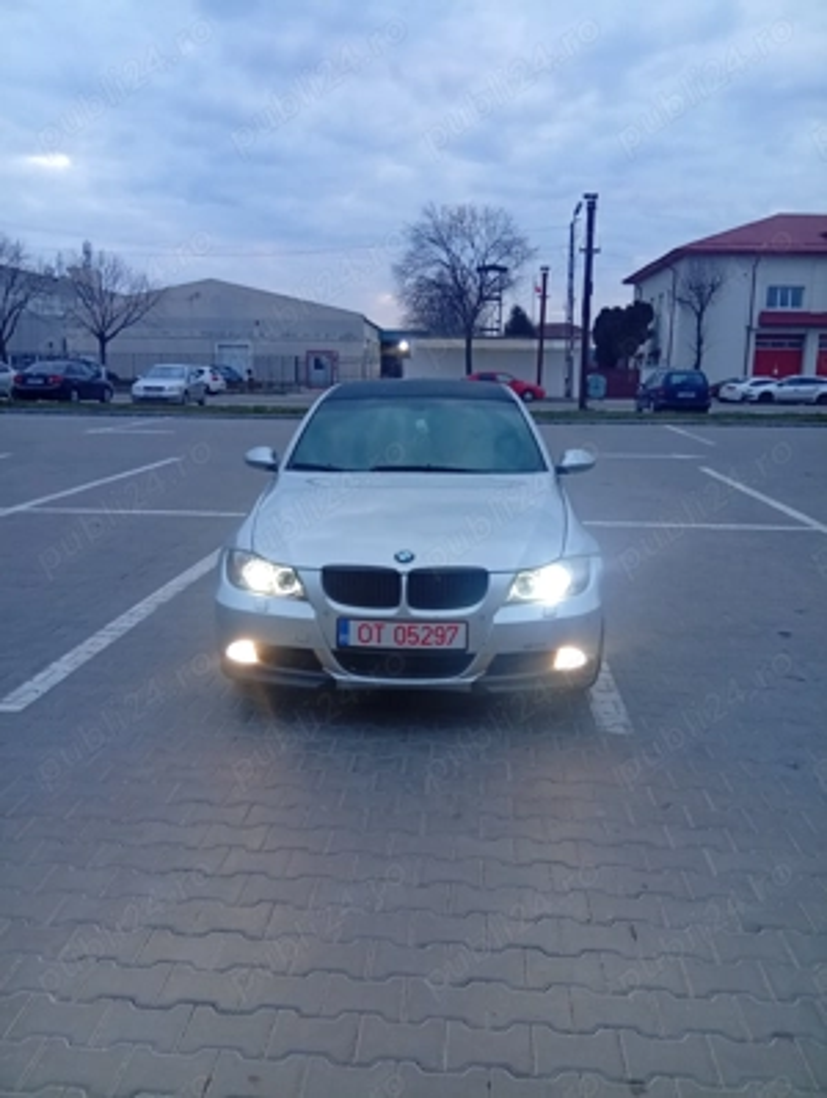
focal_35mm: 27
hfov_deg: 51.5
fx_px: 857
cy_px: 549
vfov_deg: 65.2
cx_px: 414
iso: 156
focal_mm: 3.84
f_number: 1.8
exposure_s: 1/50
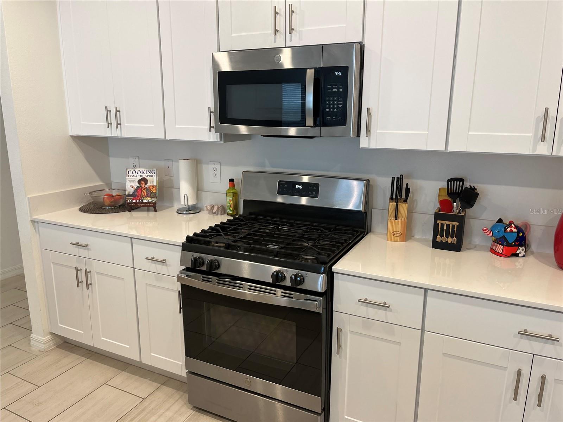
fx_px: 423
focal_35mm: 26
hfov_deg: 67.3
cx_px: 282
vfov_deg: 53.1
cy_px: 211
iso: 80
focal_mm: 5.1
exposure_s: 1/60
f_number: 1.6
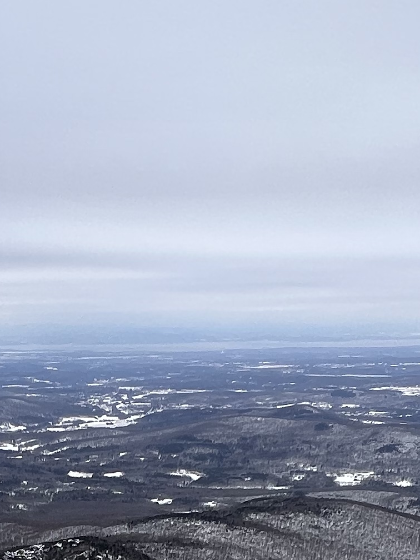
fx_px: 841
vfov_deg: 31.1
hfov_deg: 27.4
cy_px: 671
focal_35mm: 52
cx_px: 76
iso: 32
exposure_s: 1/1193
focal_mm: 1.57
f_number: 1.8
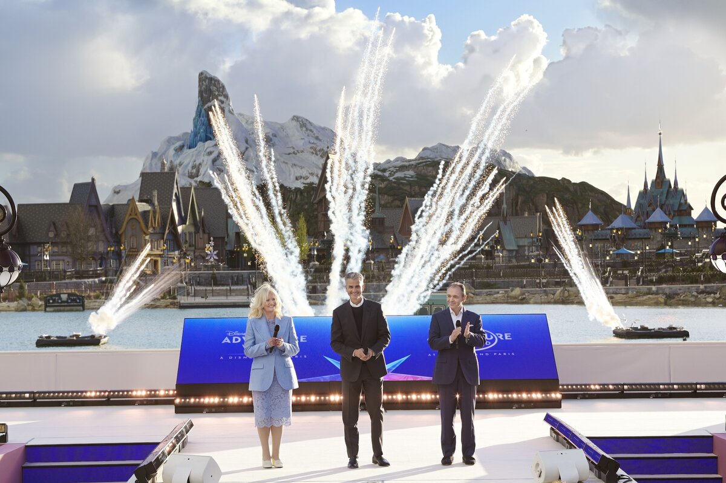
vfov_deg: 16.6
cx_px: 363
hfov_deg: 24.8
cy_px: 242
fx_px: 1653
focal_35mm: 82
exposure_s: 1/400
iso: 250
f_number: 8
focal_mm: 82
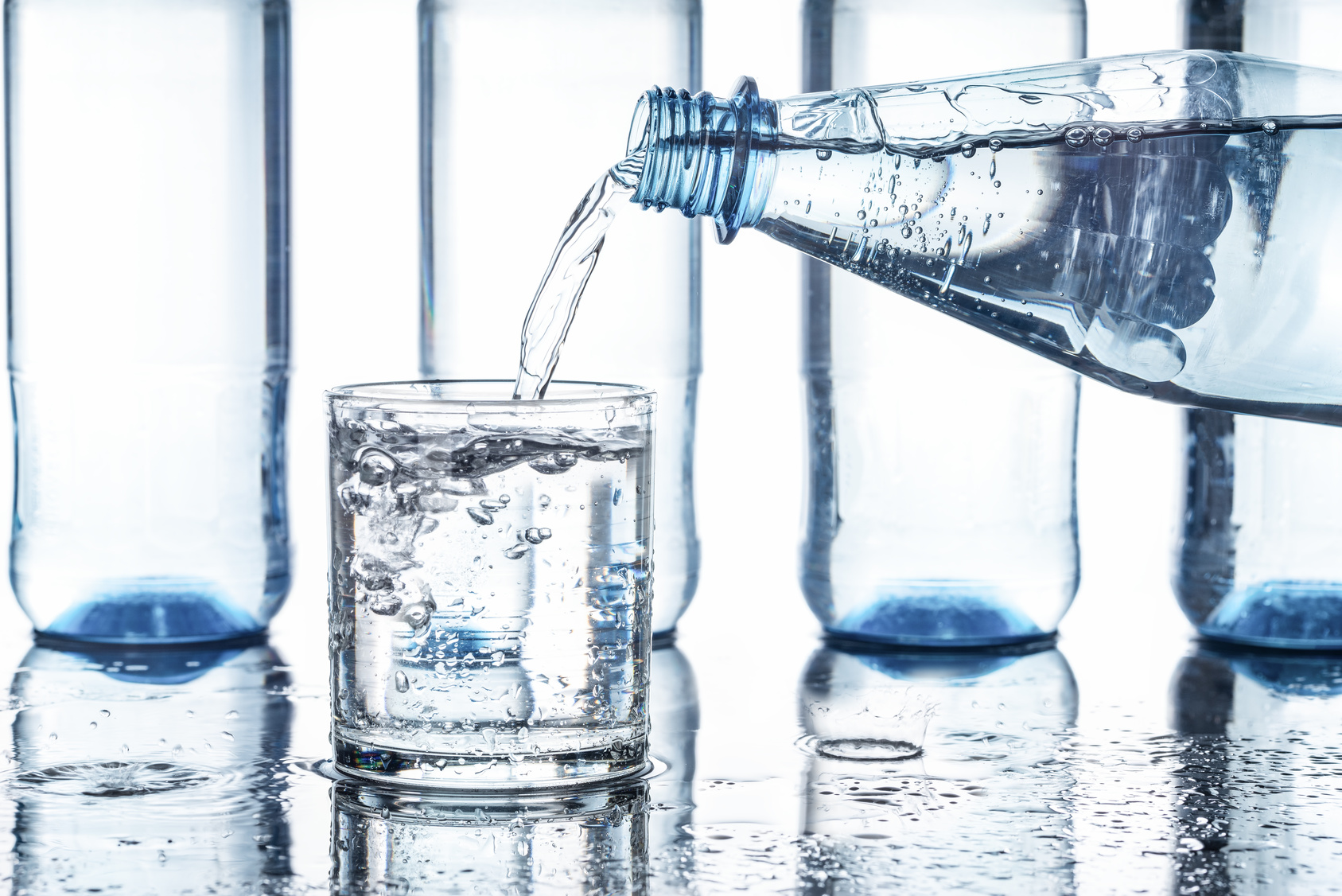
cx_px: 671
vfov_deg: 15.2
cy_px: 448
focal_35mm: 90
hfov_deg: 22.6
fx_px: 3356
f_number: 16
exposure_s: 1/160
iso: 160
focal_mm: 90
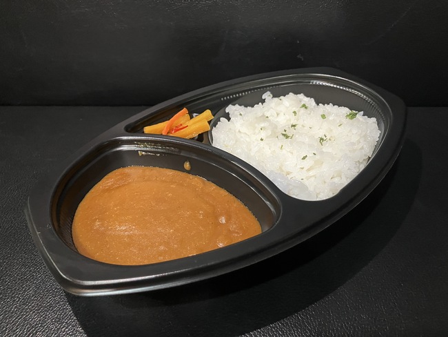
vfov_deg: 49.8
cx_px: 224
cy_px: 168
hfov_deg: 63.4
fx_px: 363
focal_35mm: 28
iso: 500
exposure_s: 1/30
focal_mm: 3.99
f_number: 1.8
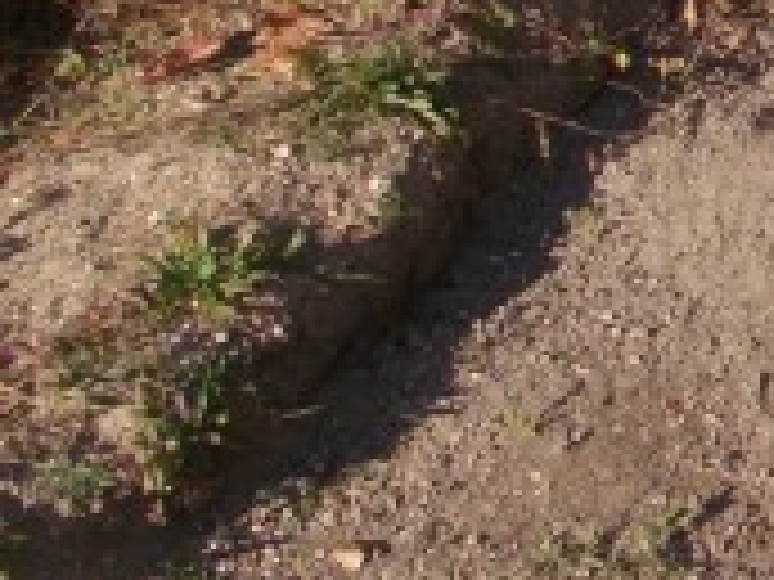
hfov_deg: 17.6
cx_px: 1238
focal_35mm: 97
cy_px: -121
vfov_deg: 14.7
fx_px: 2169
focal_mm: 4.6
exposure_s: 1/640
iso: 80
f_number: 3.2
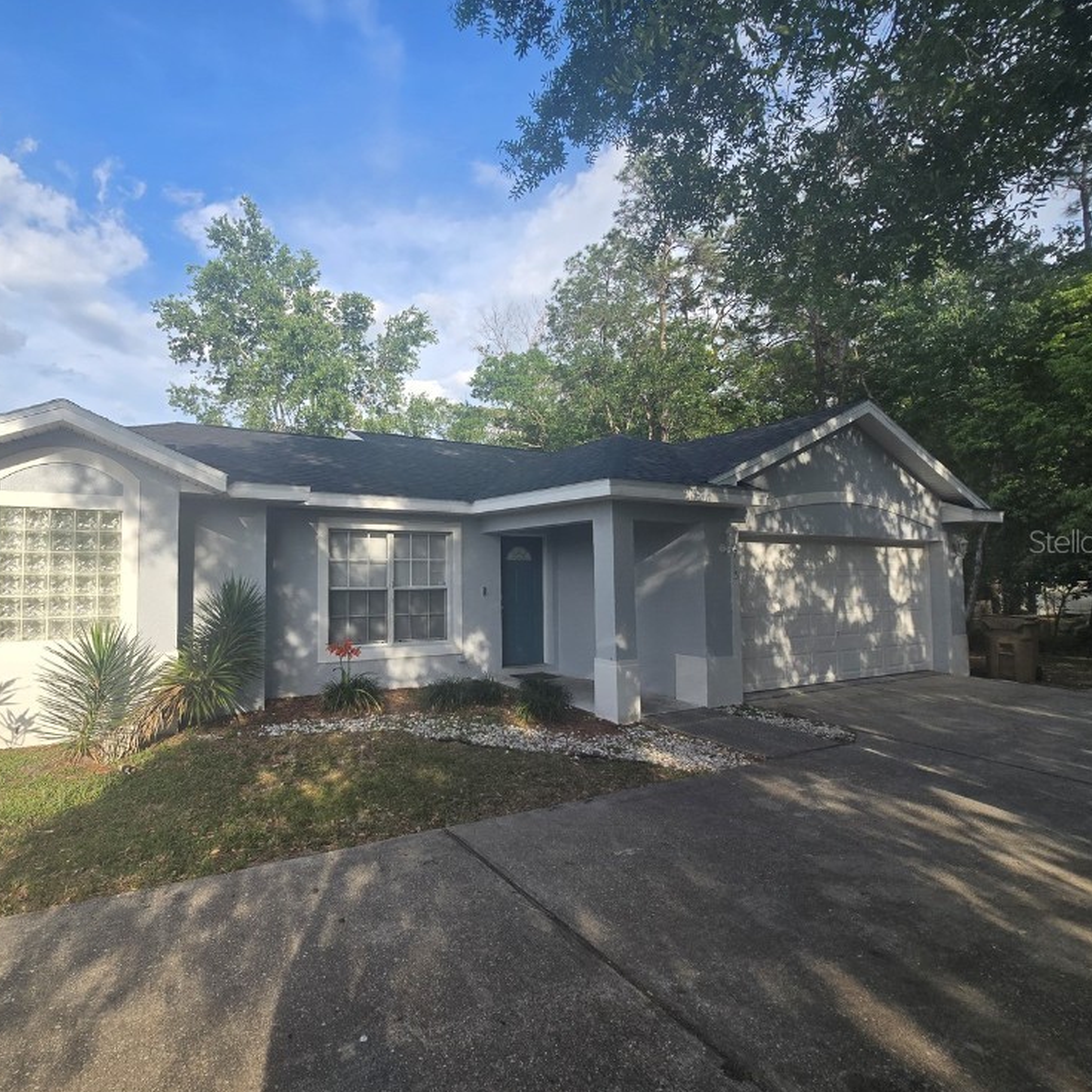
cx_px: 409
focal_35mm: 16
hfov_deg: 85.7
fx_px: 571
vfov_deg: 87.4
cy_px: 541
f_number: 2.2
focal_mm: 2.2
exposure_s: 1/1135
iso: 50
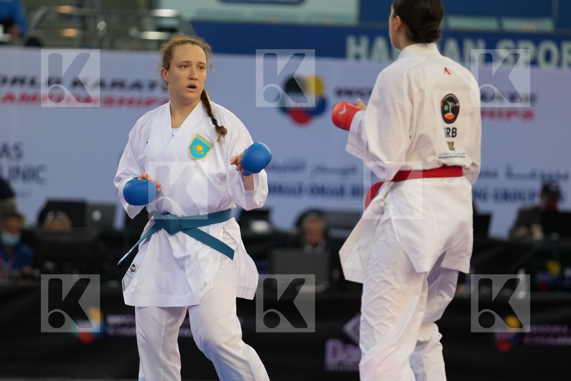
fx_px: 4758
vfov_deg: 4.6
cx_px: 286
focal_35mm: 300
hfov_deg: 6.9
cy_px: 190
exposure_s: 1/1000
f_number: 2.8
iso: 1600
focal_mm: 200
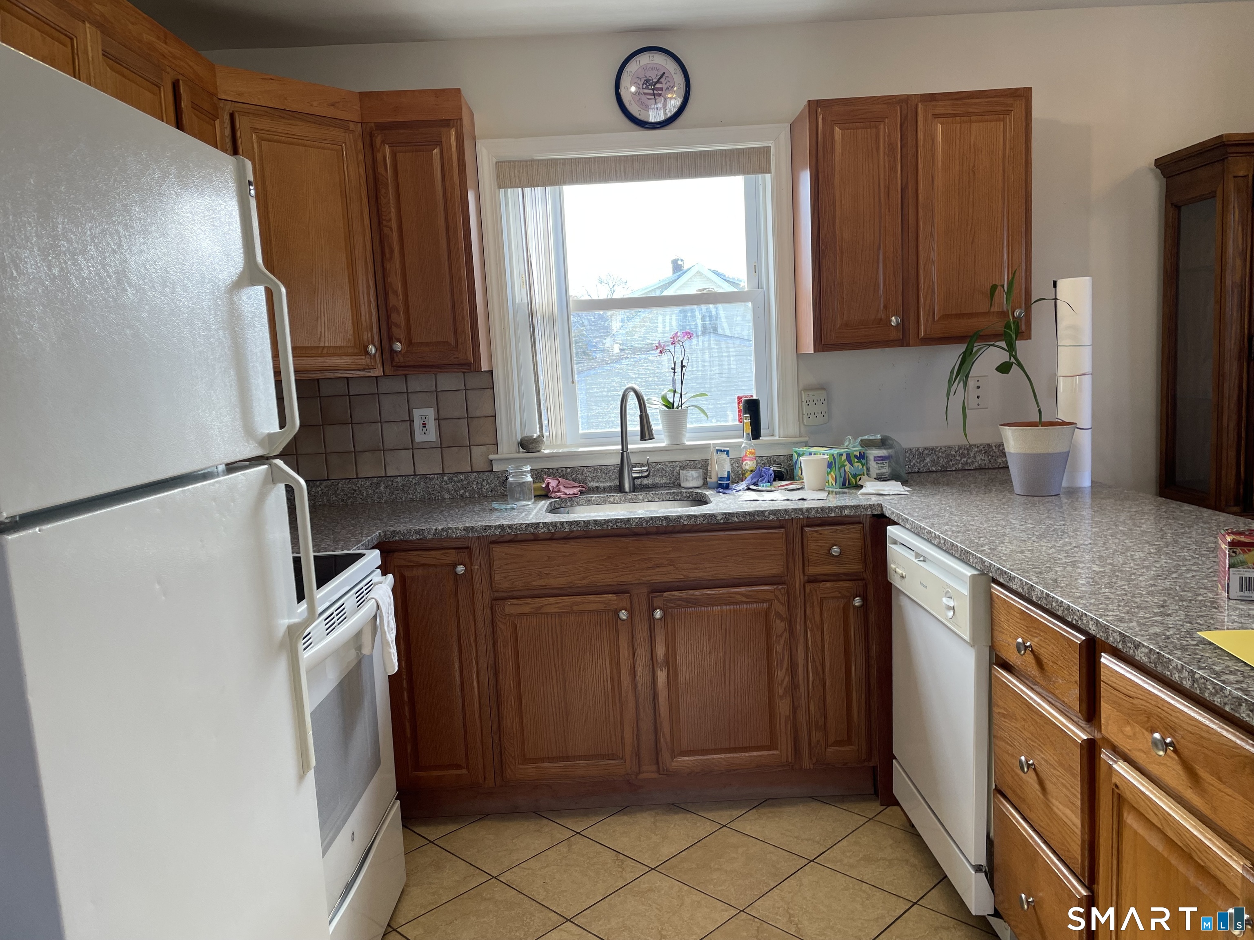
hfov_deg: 67.3
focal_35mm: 26
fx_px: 942
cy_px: 470
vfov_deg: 53.1
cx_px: 627
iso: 40
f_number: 1.6
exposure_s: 1/120
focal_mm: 4.2
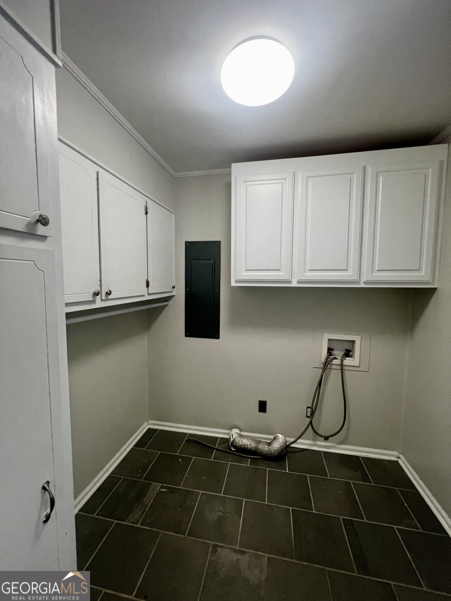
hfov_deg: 89.9
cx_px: 226
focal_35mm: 13
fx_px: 226
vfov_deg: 106.2
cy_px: 300
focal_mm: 1.57
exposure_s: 1/120
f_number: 1.8
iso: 160
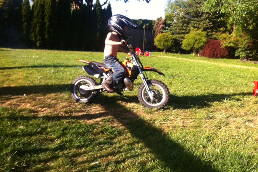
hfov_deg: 51.9
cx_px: 130
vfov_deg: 35.9
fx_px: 265
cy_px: 75
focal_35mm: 37
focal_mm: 3.85
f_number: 2.8
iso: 80
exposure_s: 1/419
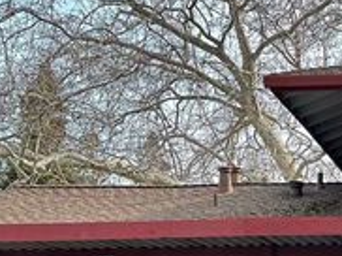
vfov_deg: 11.1
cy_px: 263
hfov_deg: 14.4
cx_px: 434
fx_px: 1302
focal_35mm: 132
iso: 80
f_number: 1.78
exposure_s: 1/1095
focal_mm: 6.86
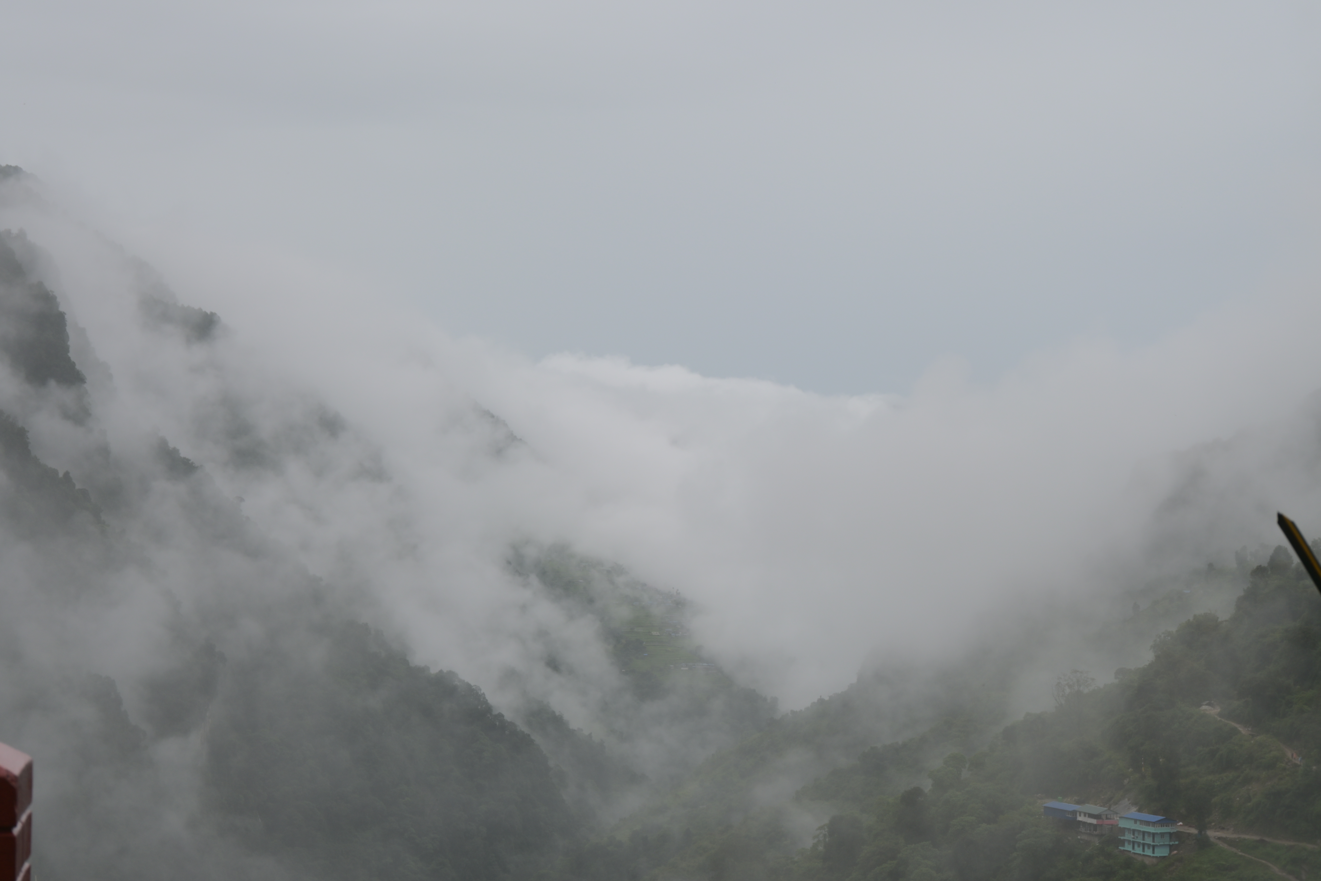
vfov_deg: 18.2
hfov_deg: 27.0
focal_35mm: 75
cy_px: 440
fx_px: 2752
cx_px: 660
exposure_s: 1/200
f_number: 6.3
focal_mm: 50
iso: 100
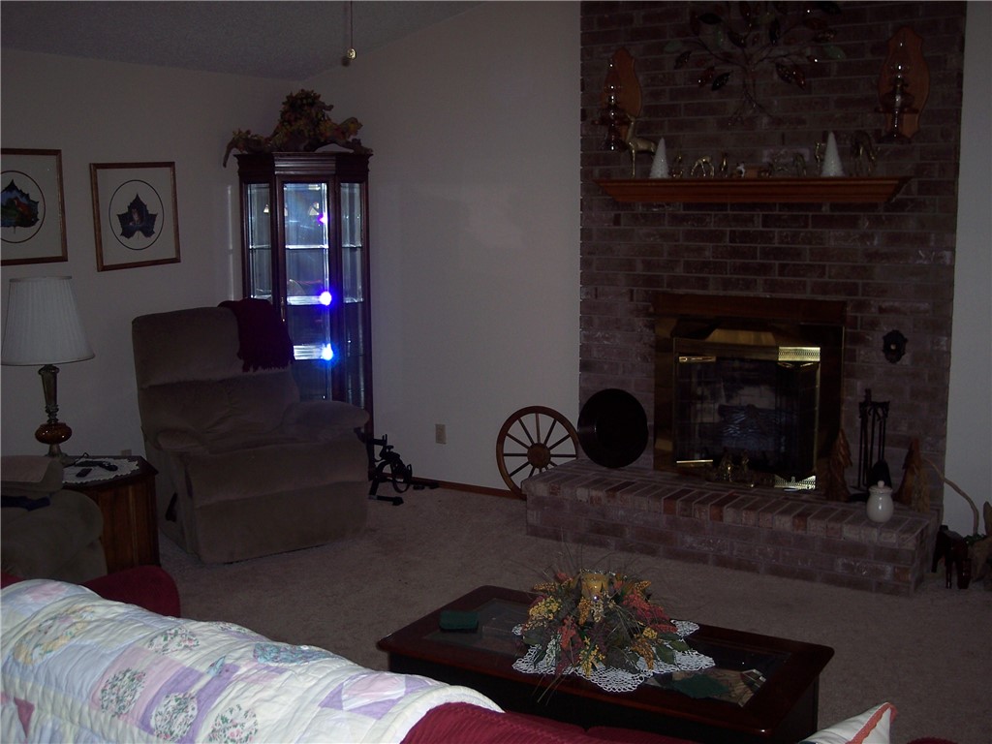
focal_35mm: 39
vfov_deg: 36.8
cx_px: 496
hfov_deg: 47.9
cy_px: 372
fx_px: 1118
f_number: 2.8
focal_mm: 8
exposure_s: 1/60
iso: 100
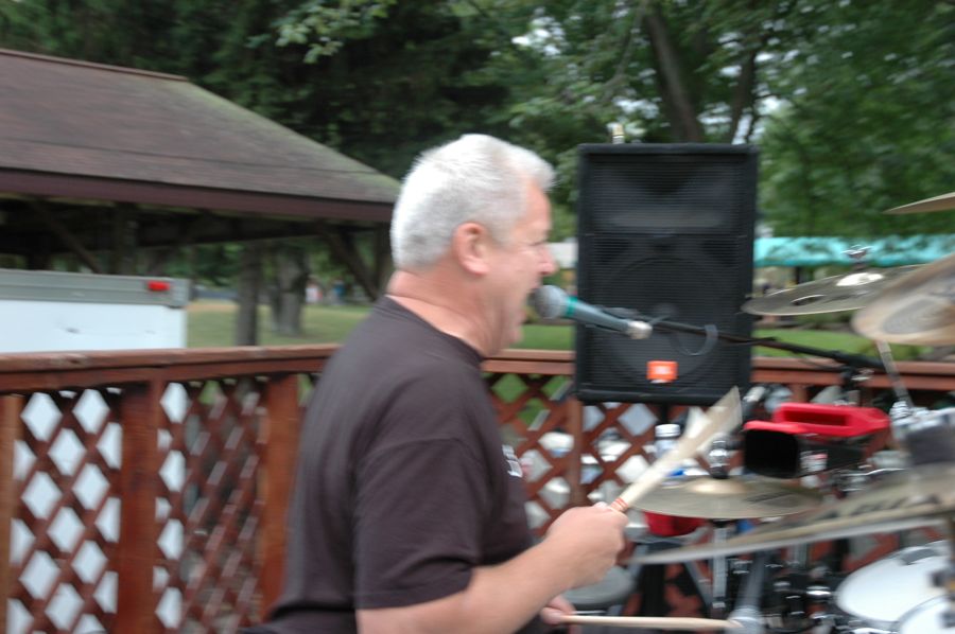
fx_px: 1351
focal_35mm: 51
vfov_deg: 26.4
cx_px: 478
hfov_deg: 38.9
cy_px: 317
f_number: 4.2
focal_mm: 34
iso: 200
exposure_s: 1/40
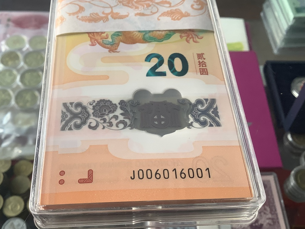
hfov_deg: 47.7
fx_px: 344
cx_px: 127
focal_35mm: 39
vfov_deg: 36.8
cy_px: 111
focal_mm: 3.3
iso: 50
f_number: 2.4
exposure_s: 1/50
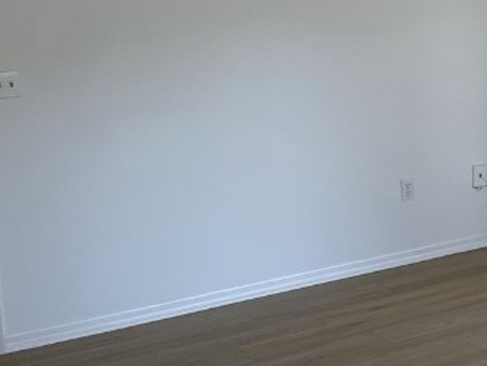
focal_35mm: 81
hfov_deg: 21.5
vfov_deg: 18.0
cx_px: 659
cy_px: 53
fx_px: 1140
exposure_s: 1/127
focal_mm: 4.2
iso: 32
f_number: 1.6
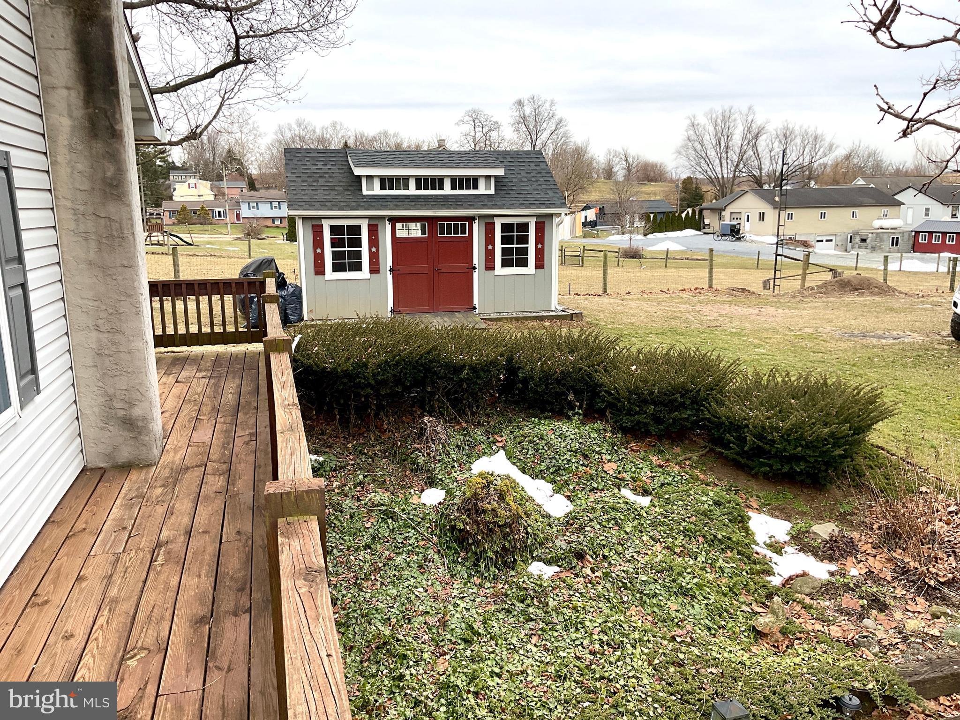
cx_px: 480
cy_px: 360
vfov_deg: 48.2
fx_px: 804
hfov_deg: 61.7
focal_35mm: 29
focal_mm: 3
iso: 16
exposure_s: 1/344
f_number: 1.8
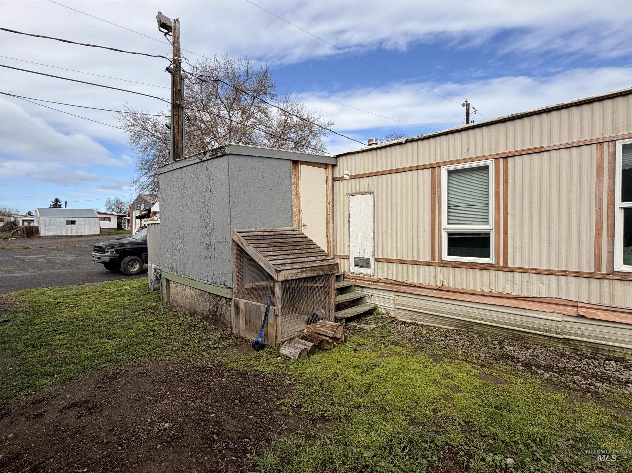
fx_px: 256
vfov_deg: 85.7
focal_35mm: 14
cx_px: 316
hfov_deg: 102.1
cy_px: 236
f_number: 2.2
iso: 20
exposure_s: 1/799
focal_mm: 2.22
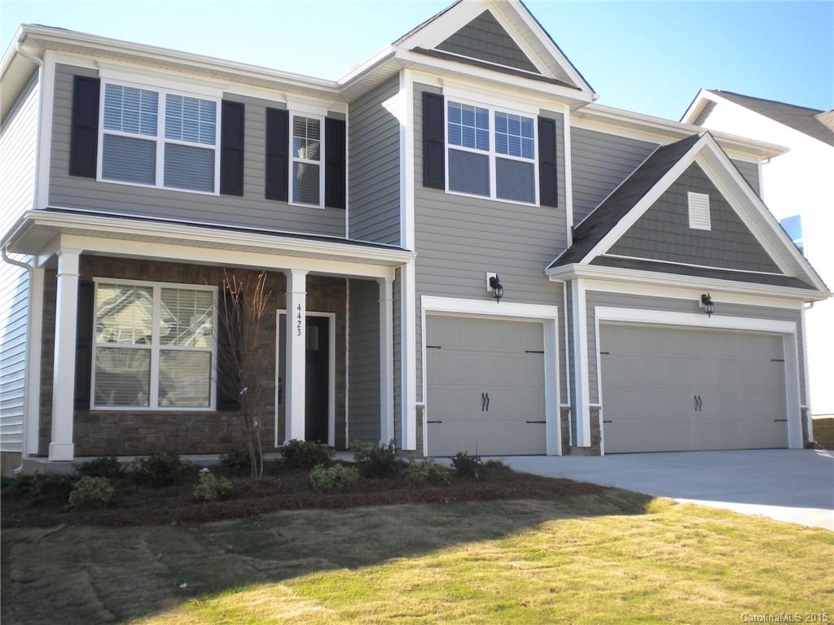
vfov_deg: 35.1
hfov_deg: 45.8
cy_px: 312
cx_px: 417
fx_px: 988
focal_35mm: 41
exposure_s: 1/164
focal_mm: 7.4
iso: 80
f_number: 4.9
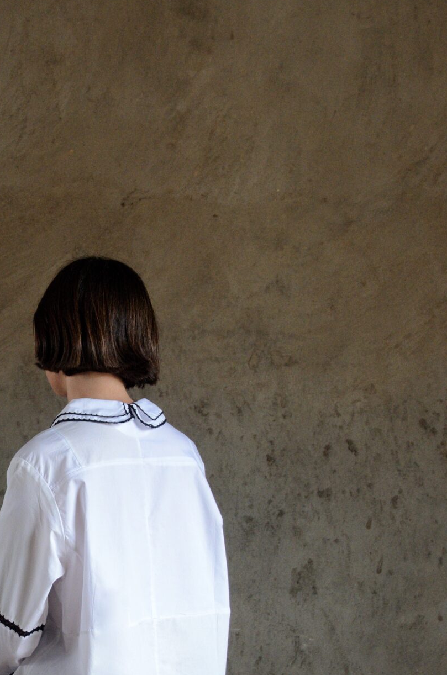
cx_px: 20
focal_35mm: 88
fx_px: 1647
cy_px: 478
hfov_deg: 15.2
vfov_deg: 23.0
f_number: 4
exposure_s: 1/60
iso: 720
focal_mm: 28
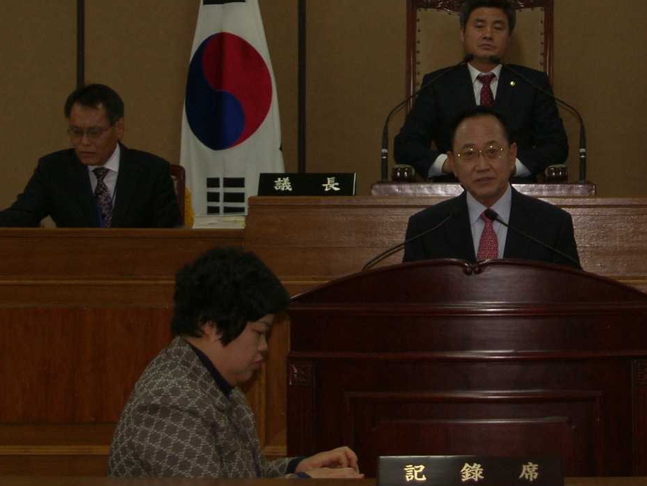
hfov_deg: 13.3
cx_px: 499
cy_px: 86
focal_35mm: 148
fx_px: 2767
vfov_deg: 10.0
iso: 100
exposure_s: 1/80
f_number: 3.2
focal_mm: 22
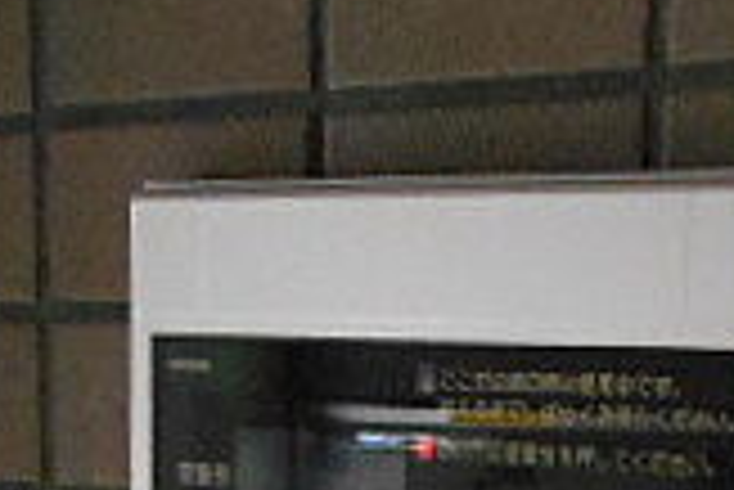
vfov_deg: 11.5
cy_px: 1007
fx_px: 2163
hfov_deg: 19.2
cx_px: 509
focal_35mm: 106
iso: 800
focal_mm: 4.6
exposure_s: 1/200
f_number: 3.2
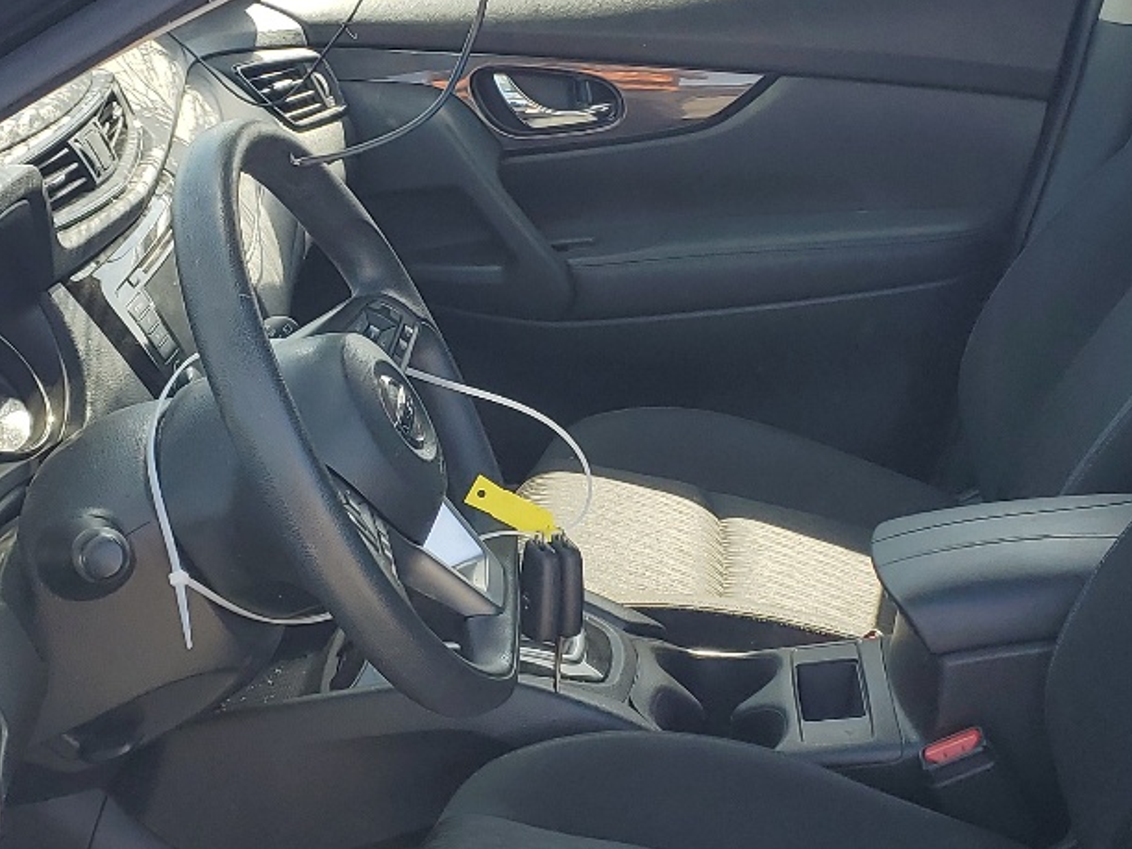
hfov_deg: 28.6
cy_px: 512
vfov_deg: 21.6
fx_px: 2224
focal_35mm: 68
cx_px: 581
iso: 50
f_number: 1.5
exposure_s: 1/500
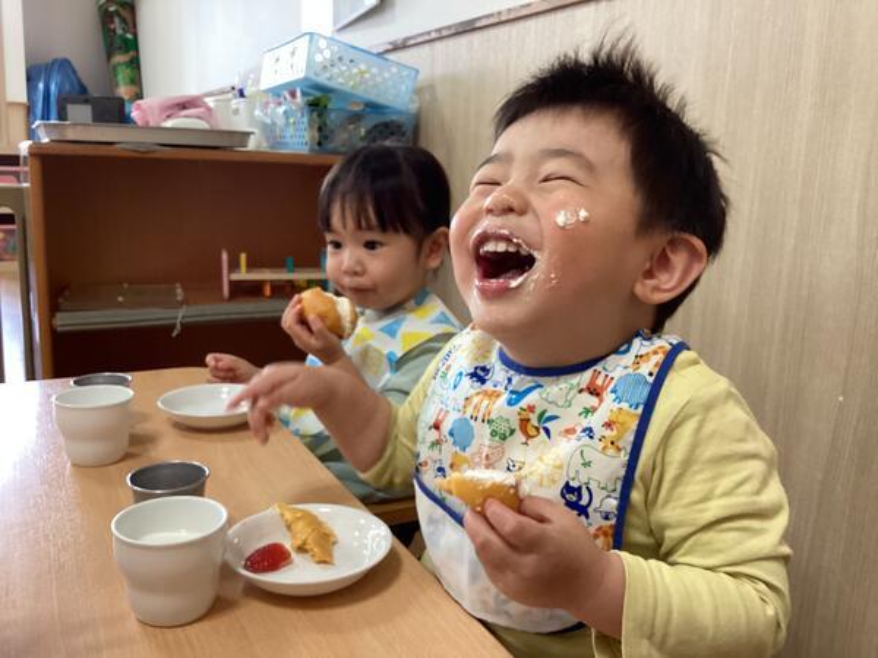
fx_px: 786
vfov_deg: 45.4
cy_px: 329
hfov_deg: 58.4
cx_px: 439
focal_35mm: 31
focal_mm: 3.3
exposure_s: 1/60
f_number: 2.4
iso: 250
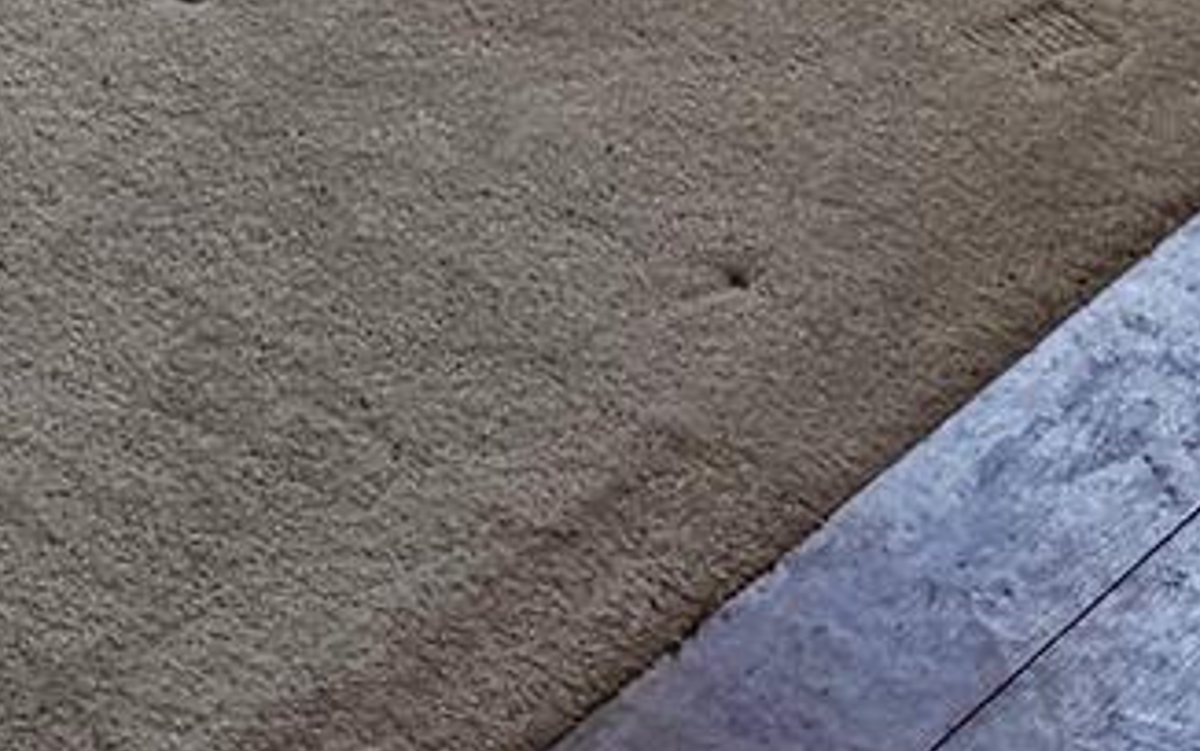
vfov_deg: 7.2
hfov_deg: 13.2
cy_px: -1863
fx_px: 5005
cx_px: -379
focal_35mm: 153
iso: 250
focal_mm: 6.3
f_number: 1.7
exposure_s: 1/207
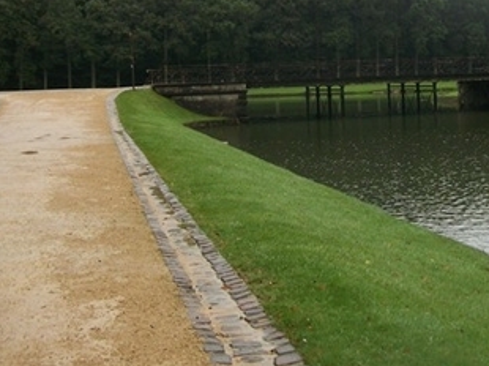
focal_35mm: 62
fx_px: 875
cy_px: 46
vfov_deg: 23.1
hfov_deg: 30.7
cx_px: 363
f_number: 2.9
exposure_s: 1/200
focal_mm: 5.7
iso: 80
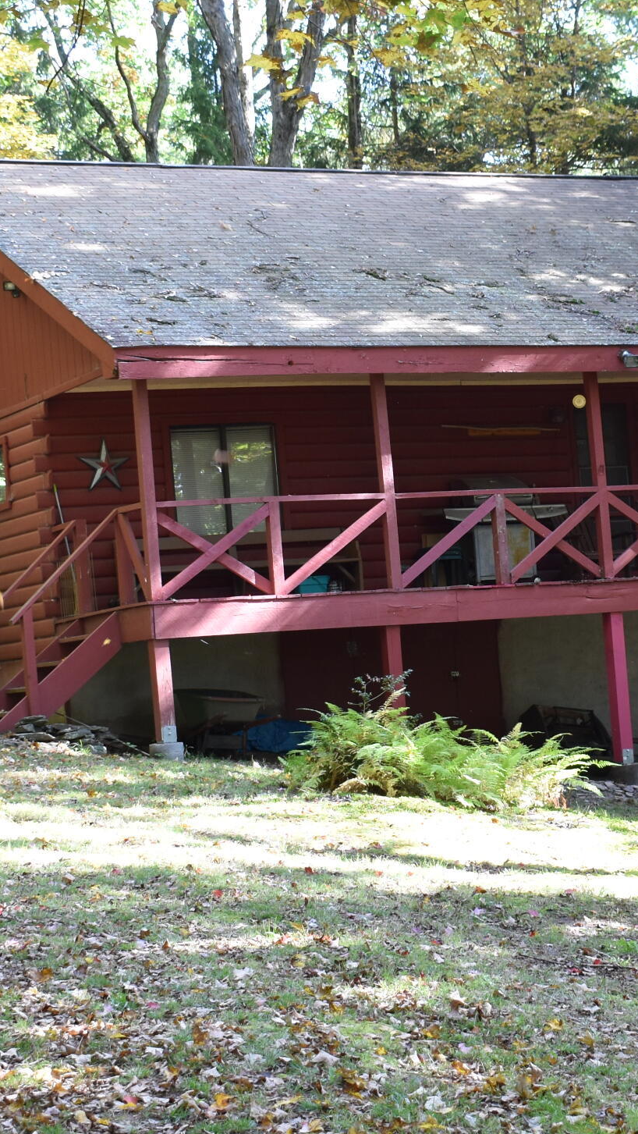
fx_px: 2437
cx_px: 433
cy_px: 504
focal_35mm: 81
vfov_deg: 26.2
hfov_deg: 14.9
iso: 400
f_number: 4.5
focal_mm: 25
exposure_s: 1/80
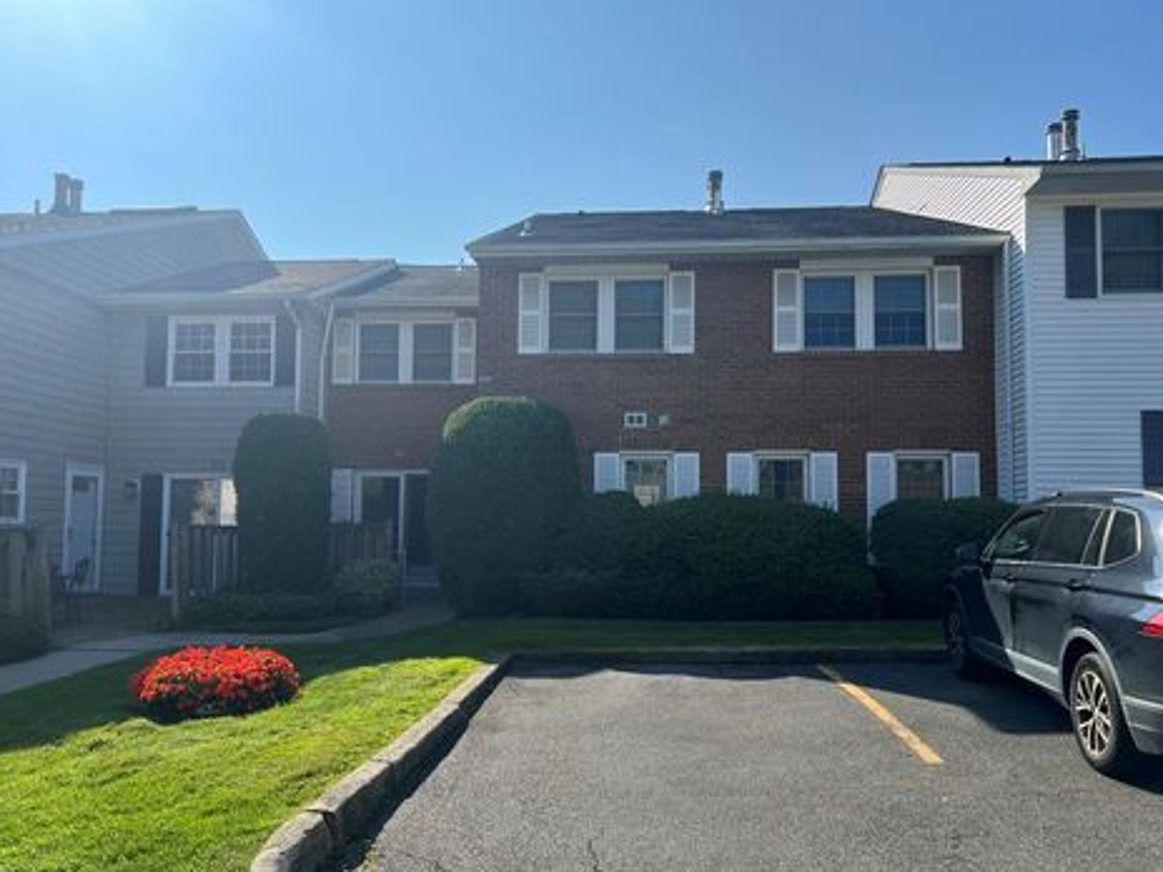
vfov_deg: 49.7
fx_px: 941
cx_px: 564
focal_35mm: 28
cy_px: 465
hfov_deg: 63.4
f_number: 1.5
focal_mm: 5.7
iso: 50
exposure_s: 1/3257
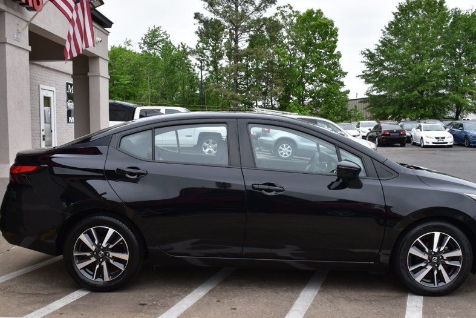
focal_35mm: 39
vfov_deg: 34.2
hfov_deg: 49.5
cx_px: 252
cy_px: 165
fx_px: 516
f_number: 10
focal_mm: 20
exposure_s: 1/250
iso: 400
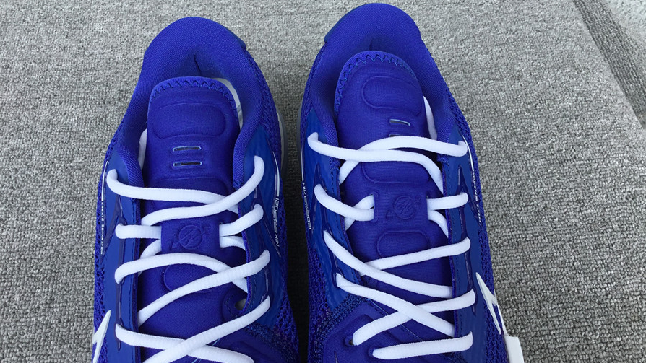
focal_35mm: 34
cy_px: 163
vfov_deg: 34.6
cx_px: 324
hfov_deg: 58.0
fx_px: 582
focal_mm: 3.3
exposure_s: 1/405
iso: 25
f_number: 2.4
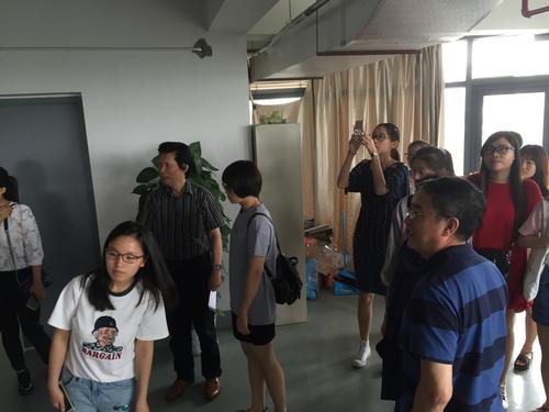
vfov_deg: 48.2
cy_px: 206
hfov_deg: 61.7
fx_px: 460
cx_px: 274
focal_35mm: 29
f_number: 2.2
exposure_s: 1/33
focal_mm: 4.15
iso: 125
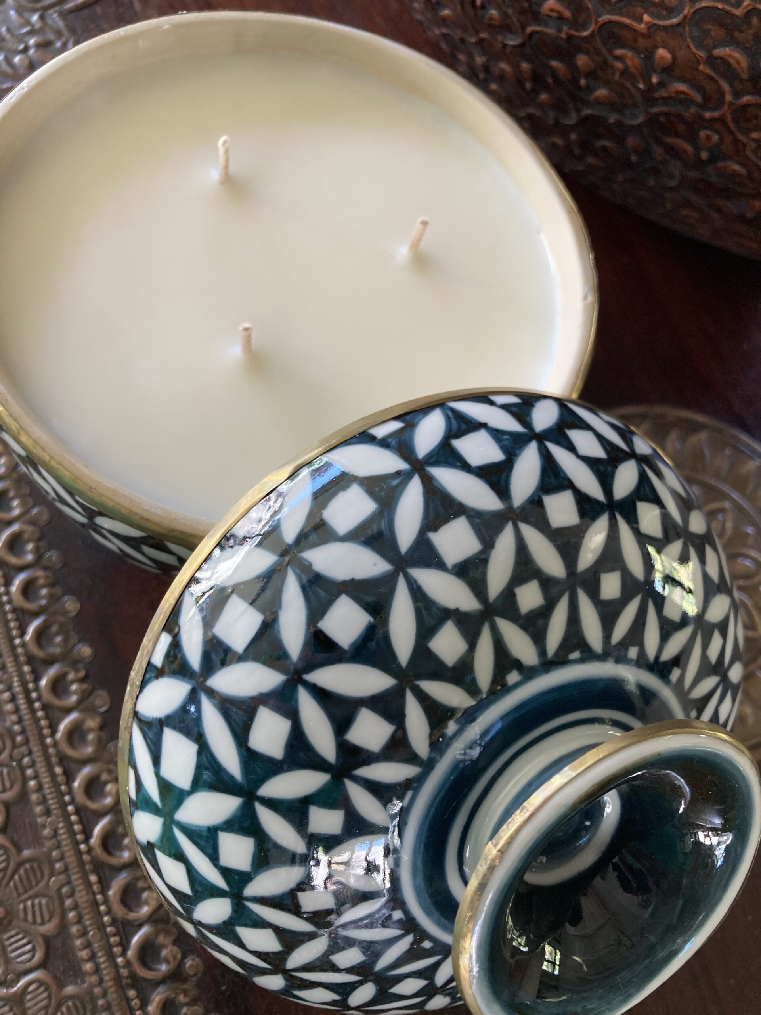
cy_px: 508
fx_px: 821
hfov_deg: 49.7
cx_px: 380
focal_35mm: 28
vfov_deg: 63.4
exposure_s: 1/67
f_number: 1.8
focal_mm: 3.99
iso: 80
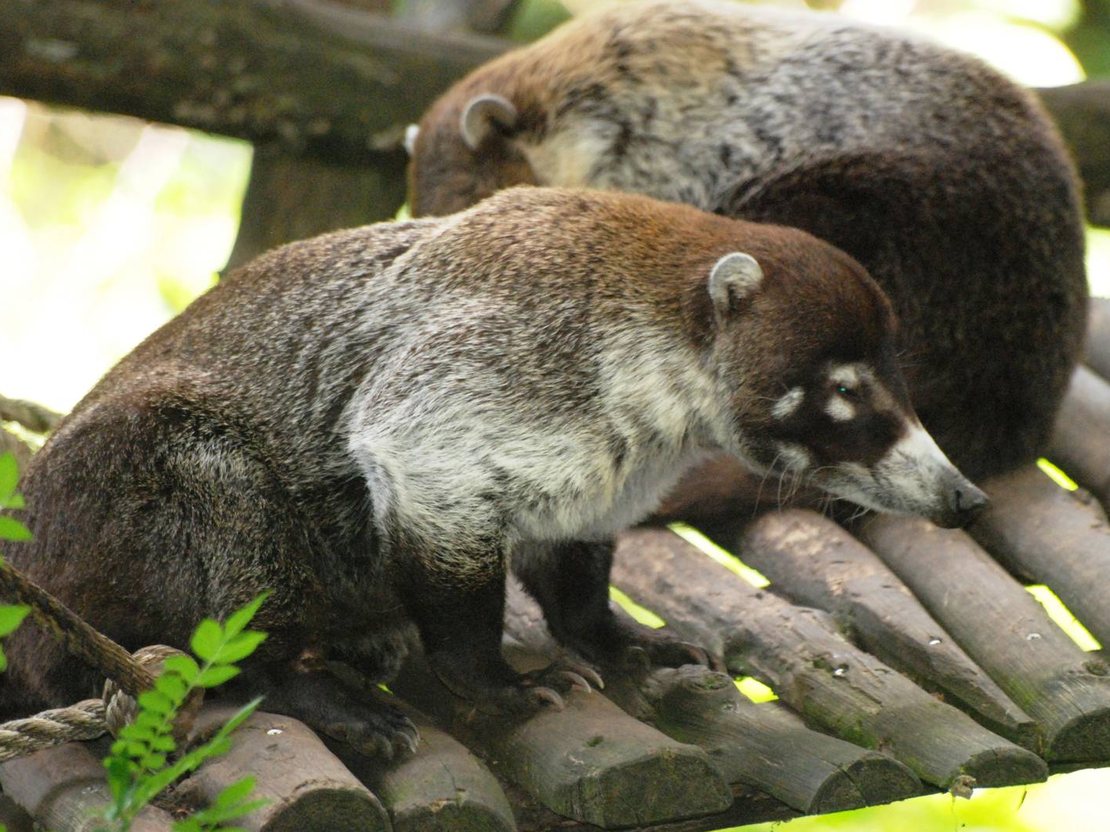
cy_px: 417
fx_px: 15615
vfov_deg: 3.1
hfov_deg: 4.1
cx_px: 607
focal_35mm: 487
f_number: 5.6
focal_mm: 300
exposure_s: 1/160
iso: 1600
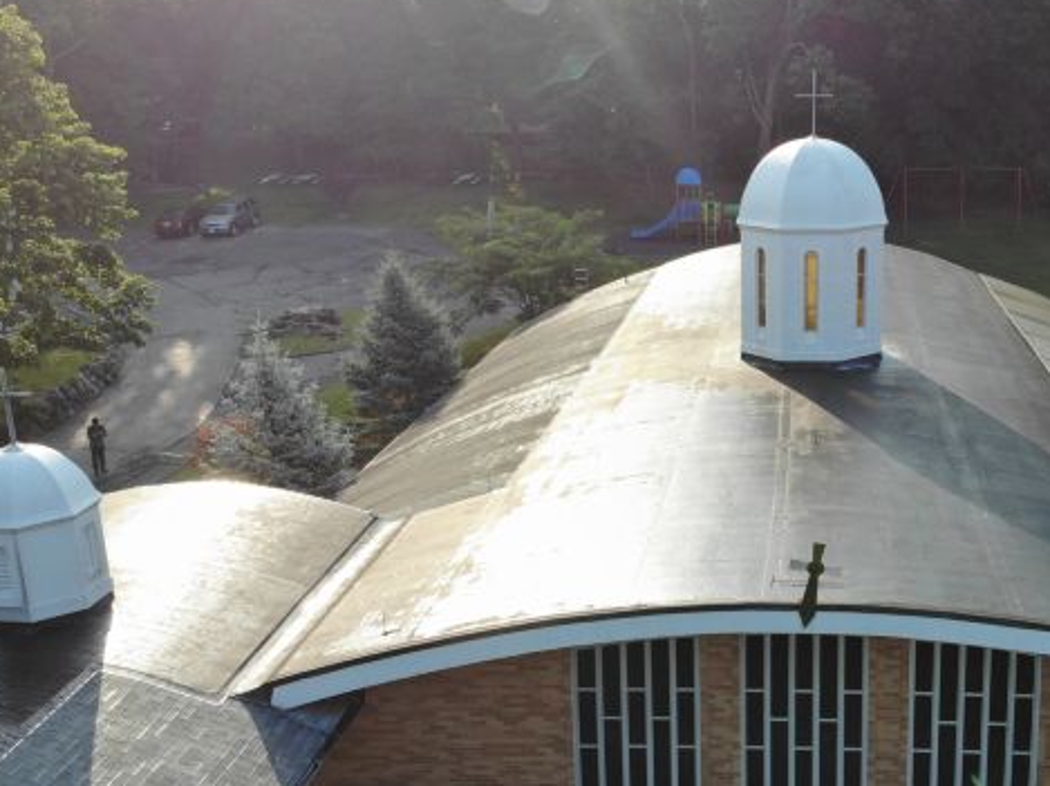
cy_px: 425
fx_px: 1243
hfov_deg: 44.4
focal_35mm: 41
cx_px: 774
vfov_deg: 35.1
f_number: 2.8
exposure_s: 1/410
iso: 100
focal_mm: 4.5
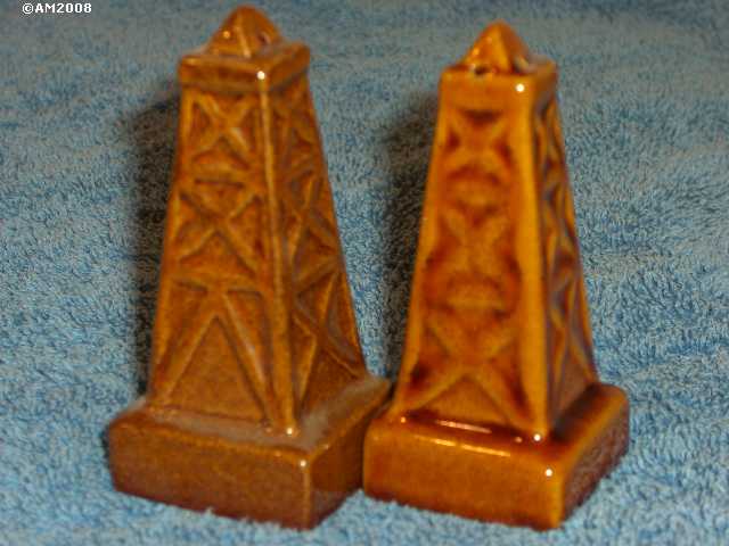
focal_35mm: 114
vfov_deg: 13.0
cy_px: 273
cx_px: 364
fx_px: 2401
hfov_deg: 17.3
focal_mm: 23.7
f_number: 5.4
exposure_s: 1/30
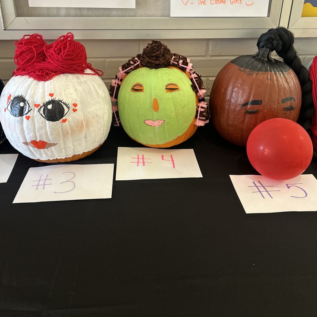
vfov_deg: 50.6
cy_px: 119
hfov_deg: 51.1
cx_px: 158
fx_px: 332
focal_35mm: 32
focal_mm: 5.7
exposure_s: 1/60
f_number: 1.5
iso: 80
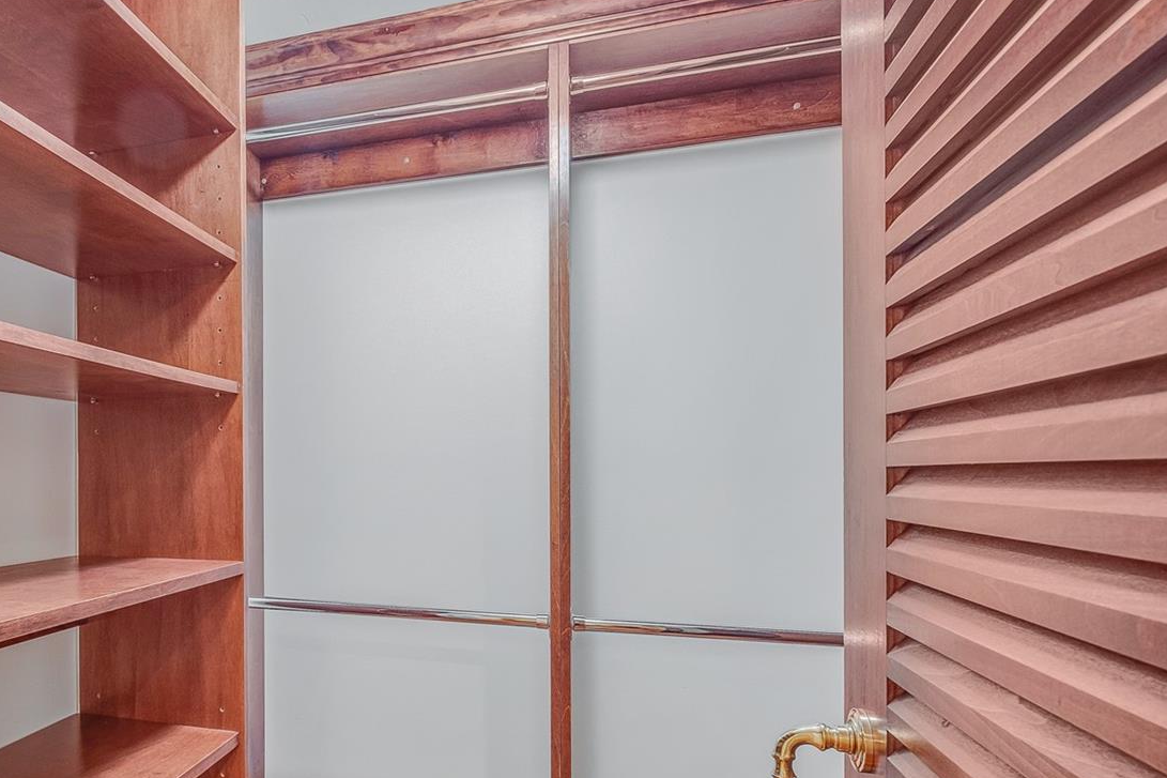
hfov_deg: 74.1
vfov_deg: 56.0
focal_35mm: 22
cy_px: 521
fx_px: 713
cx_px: 321
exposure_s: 1/8
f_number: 8
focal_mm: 10
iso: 800
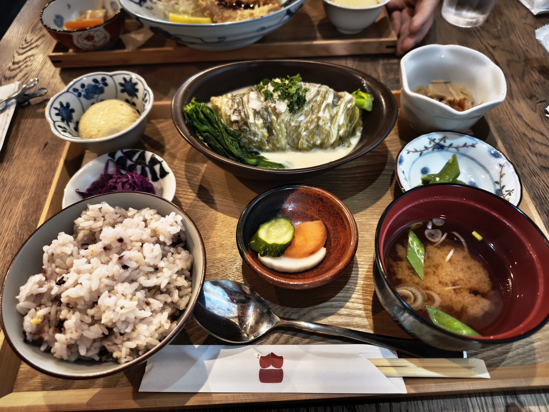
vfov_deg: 58.9
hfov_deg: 73.9
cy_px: 206
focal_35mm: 23
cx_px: 274
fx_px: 365
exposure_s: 1/25
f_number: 1.62
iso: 1250
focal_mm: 6.45
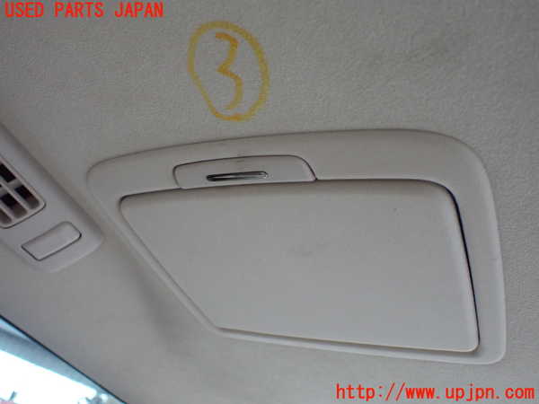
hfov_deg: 60.0
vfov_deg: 46.8
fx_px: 467
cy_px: 202
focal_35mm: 30
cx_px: 270
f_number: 2.3
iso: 800
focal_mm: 5.4
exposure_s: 1/80
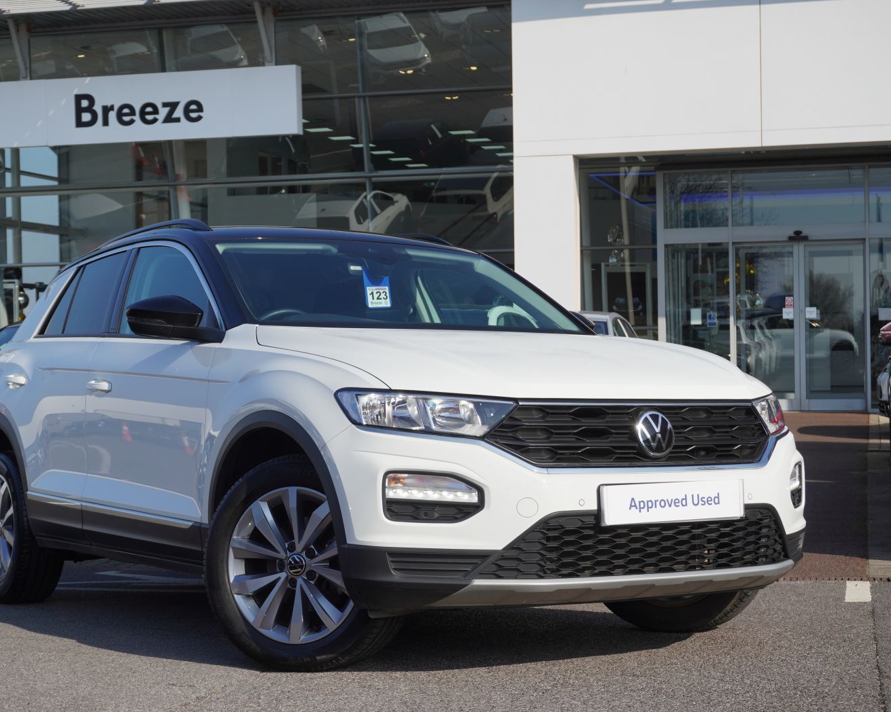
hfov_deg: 29.8
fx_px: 1676
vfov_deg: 24.0
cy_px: 355
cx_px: 418
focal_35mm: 64
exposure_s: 1/250
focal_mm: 37
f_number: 7.1
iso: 100
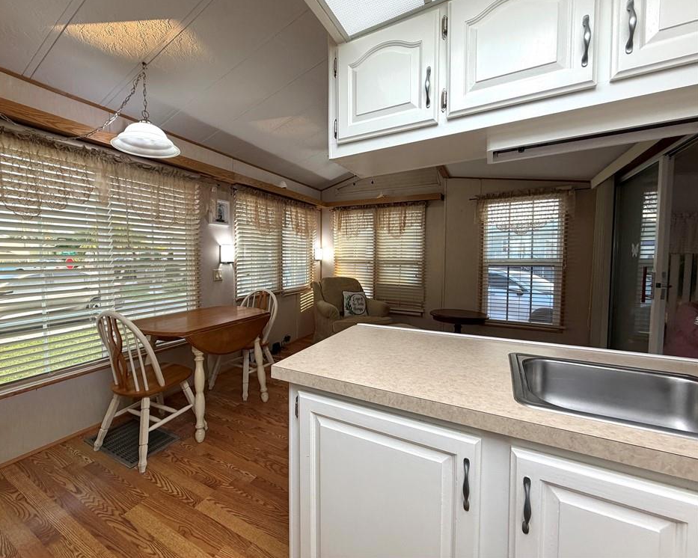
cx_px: 317
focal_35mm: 15
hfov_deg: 96.5
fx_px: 310
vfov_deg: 84.0
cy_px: 272
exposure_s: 1/120
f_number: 2.2
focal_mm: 2.22
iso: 200
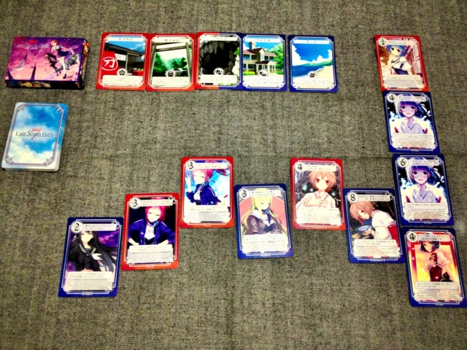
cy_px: 175
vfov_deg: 40.7
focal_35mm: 35
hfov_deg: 52.6
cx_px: 234
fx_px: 472
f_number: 2.4
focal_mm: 4.28
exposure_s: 1/20
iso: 160
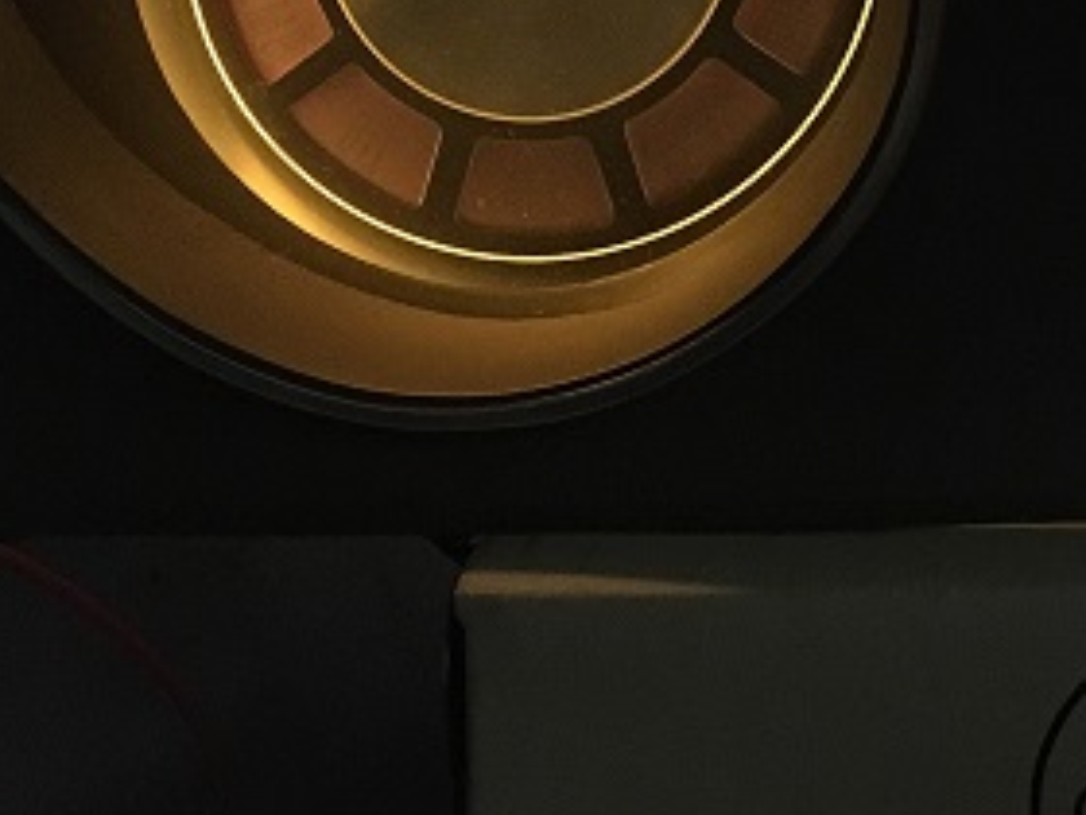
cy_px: 85
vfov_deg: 17.5
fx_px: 2604
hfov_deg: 22.9
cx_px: 1008
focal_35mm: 83
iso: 640
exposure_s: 1/15
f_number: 2.2
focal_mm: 4.15
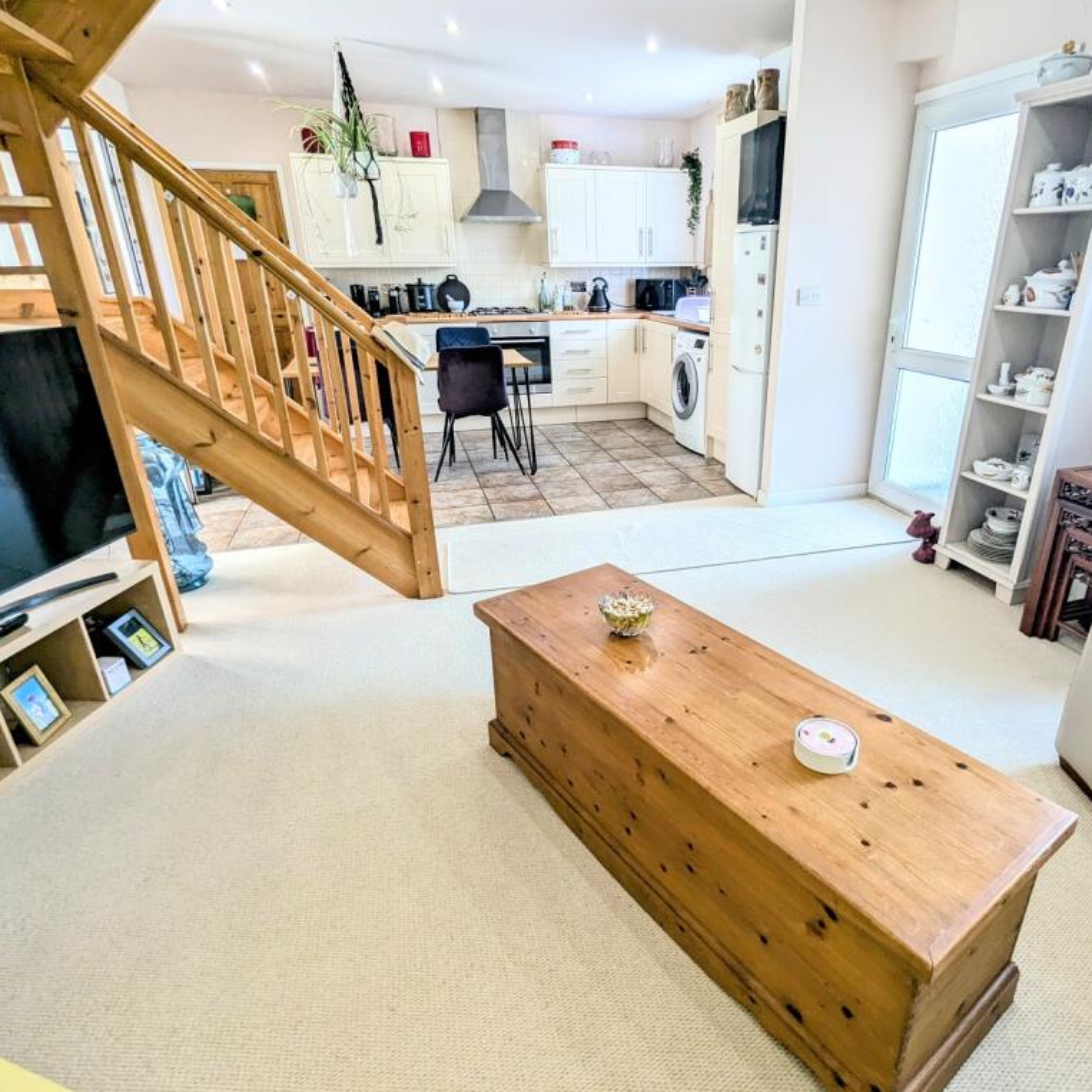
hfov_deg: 77.0
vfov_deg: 77.7
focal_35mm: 19
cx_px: 640
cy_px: 547
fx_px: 678
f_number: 2.2
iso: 59
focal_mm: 2.35
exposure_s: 1/69.8
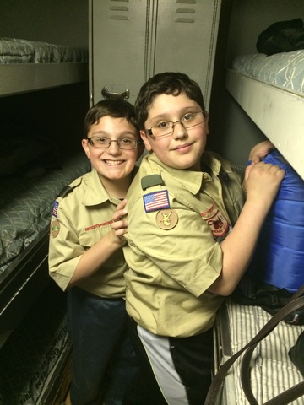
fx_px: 351
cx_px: 152
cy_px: 202
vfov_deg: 60.0
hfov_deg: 46.8
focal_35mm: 30
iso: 320
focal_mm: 4.12
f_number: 2.2
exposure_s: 1/15
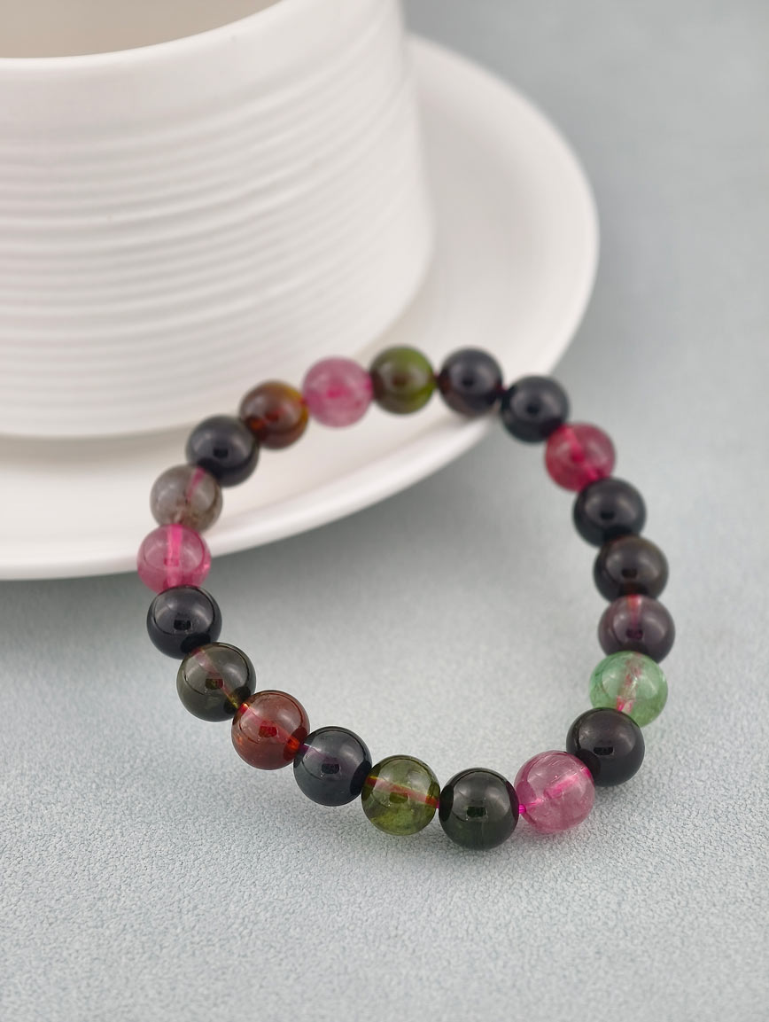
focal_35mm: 85
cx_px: 384
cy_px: 511
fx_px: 2512
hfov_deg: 17.4
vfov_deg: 23.0
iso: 125
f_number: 2.67
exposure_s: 1/160
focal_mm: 22.48
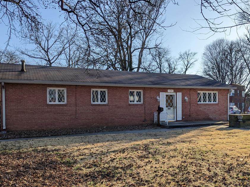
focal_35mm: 33
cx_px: 133
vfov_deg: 42.8
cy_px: 109
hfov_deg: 55.3
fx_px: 238
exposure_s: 1/2342
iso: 40
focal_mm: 4.38
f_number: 1.73
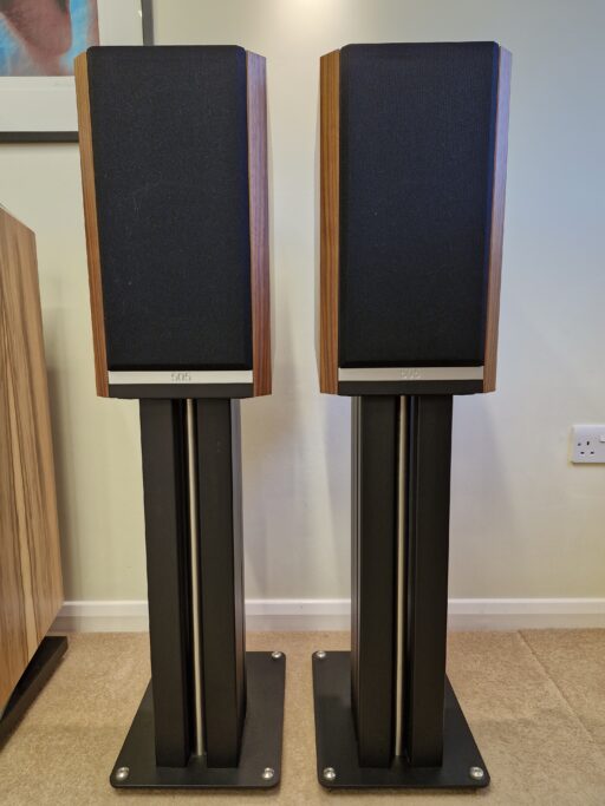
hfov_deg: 58.9
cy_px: 403
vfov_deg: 73.9
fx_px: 536
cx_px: 302
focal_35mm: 23
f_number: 1.8
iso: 200
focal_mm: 5.54
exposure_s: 1/100
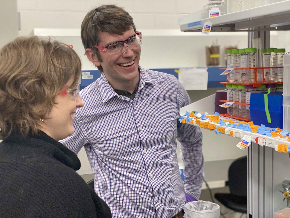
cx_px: 145
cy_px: 109
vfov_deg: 28.0
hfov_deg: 36.8
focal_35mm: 52
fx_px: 436
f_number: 2
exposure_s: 1/100
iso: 160
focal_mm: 6
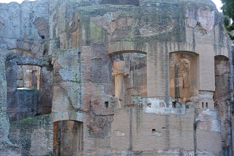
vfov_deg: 16.1
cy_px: 78
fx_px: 552
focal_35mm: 85
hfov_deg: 23.9
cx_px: 117
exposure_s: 1/160
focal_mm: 85
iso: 400
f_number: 6.3
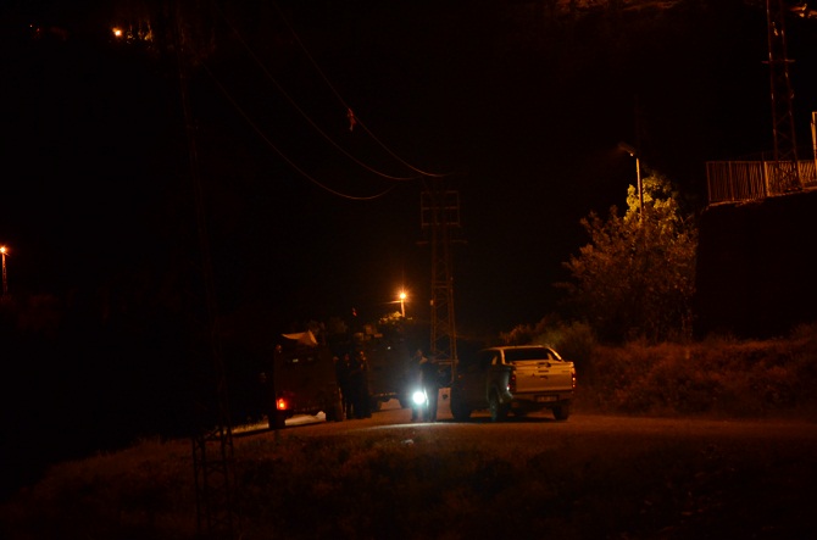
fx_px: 3565
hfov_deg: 13.1
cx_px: 408
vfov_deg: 8.7
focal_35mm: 158
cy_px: 270
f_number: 5.6
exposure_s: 1/20
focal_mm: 105
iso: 2000
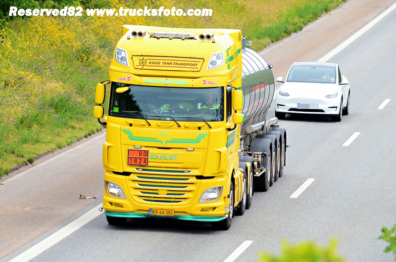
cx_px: 198
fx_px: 2964
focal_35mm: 270
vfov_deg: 5.1
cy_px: 131
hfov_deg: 7.6
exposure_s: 1/640
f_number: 7.1
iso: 640
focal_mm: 180
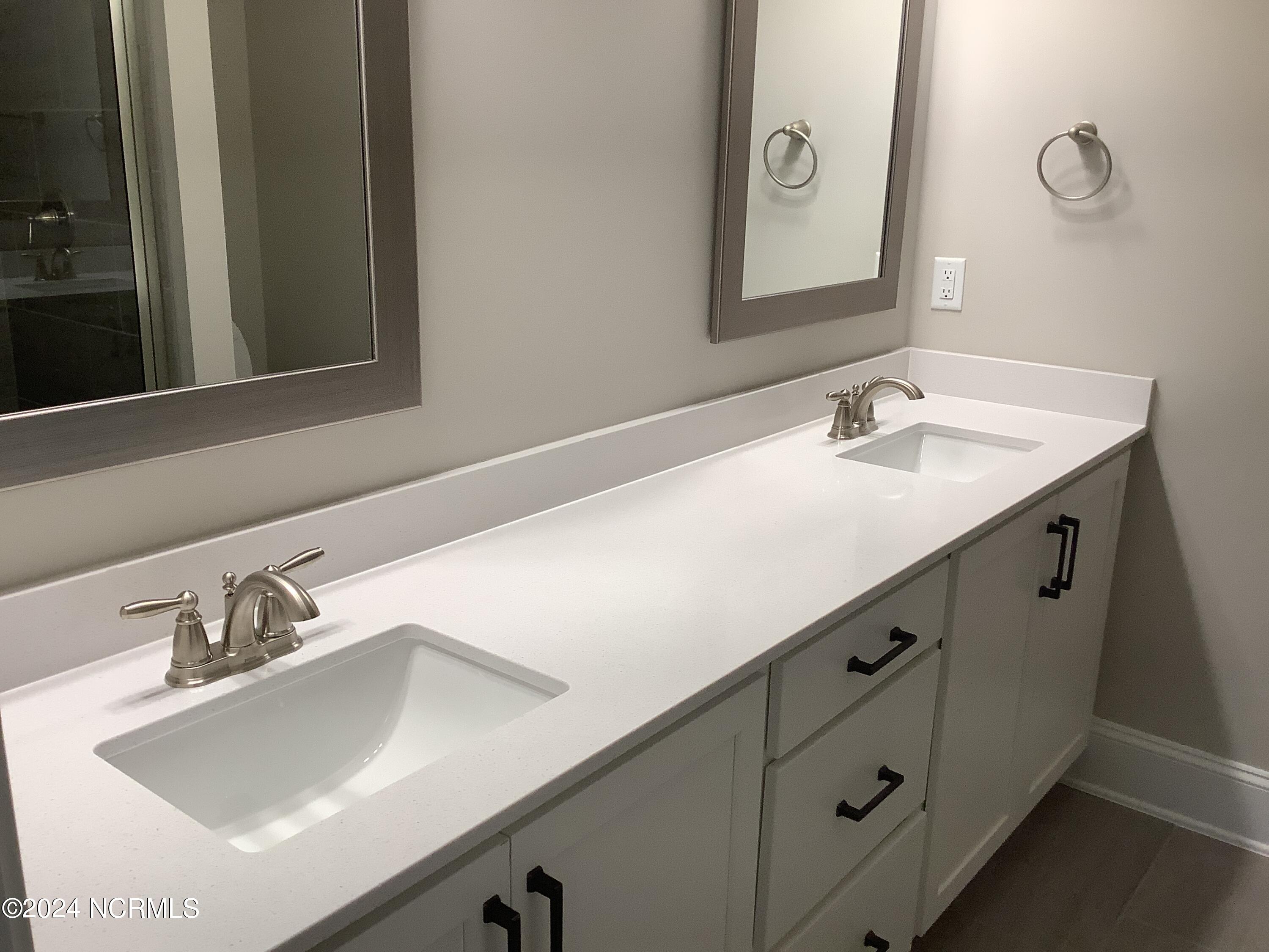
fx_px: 1136
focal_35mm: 31
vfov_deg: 45.4
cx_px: 634
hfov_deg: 58.4
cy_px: 476
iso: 80
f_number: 2.4
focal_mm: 3.3
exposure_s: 1/100
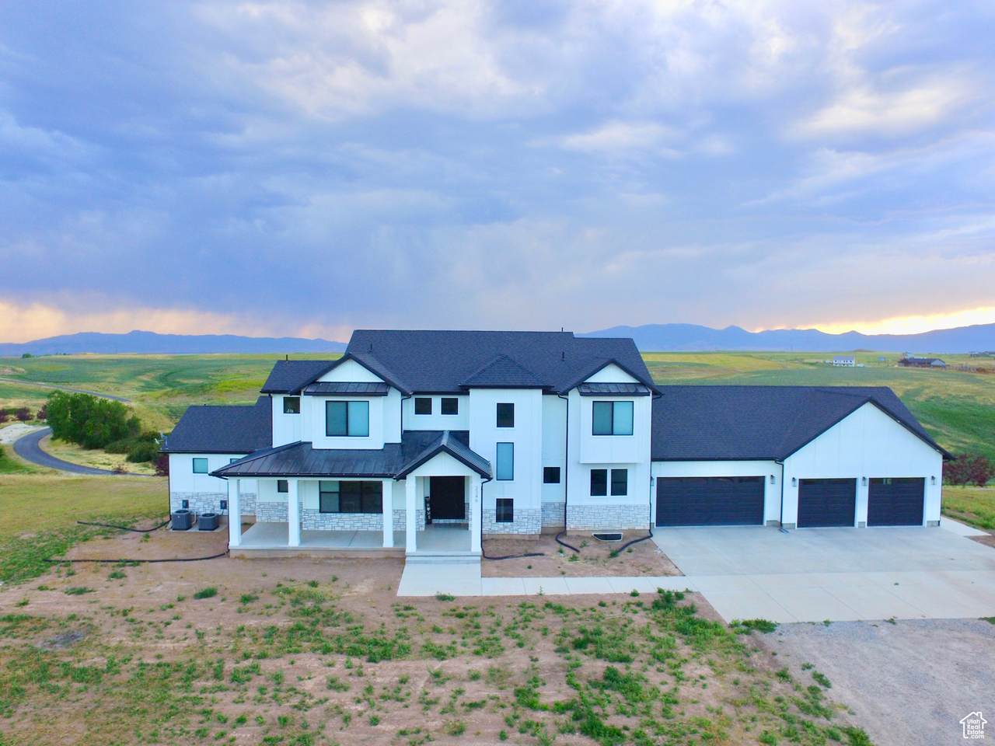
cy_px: 373
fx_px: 575
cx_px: 498
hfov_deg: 81.7
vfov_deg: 66.0
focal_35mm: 20
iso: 100
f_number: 2.8
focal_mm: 3.61
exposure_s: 1/108
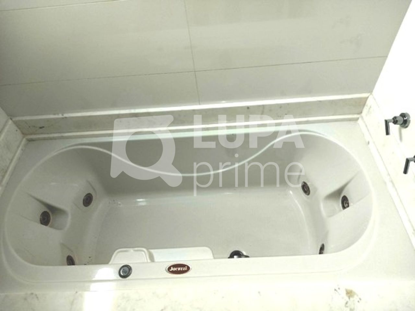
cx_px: 208
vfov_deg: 56.8
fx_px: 288
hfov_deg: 71.6
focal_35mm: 24
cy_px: 156
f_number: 1.8
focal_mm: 5.23
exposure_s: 1/60
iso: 40
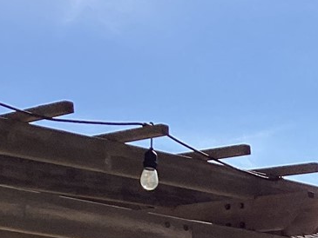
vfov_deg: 10.1
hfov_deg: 13.0
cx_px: 582
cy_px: 463
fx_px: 1250
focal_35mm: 136
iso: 25
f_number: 2.4
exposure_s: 1/2146
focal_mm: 3.3
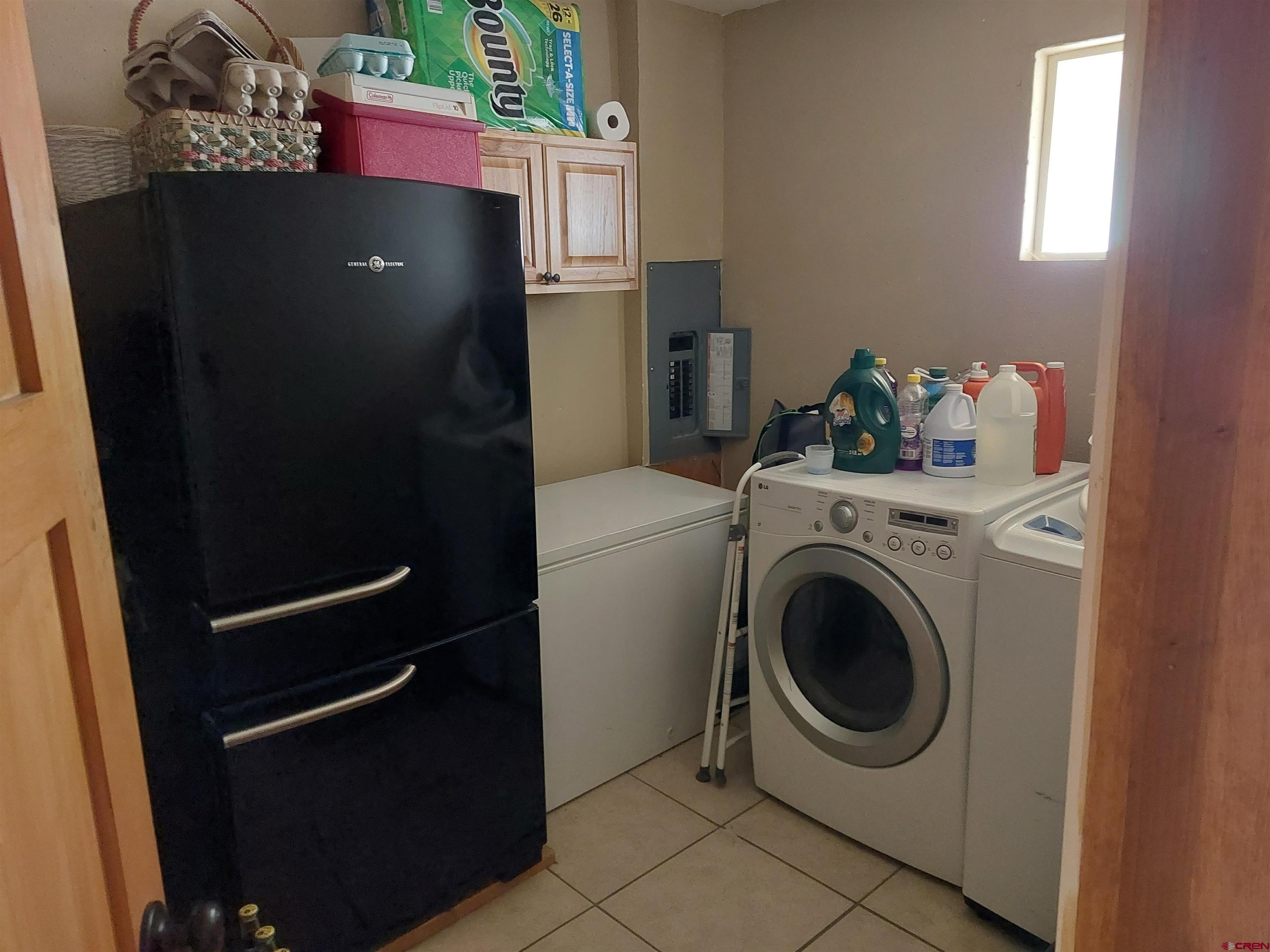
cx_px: 635
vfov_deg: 56.8
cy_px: 476
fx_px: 881
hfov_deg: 71.6
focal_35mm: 24
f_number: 1.8
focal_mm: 5.23
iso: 800
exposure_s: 1/24
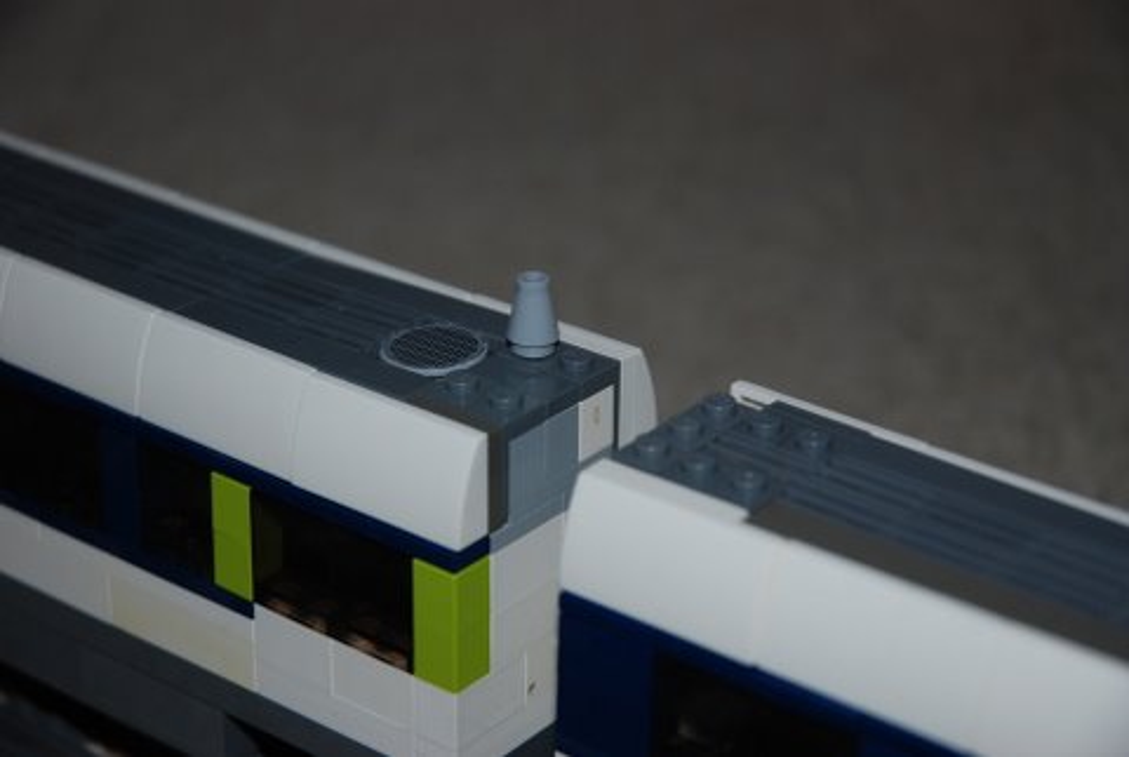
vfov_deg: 13.1
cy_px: 378
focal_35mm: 105
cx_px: 564
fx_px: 3299
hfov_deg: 19.4
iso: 200
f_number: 4.5
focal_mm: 70
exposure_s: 1/60
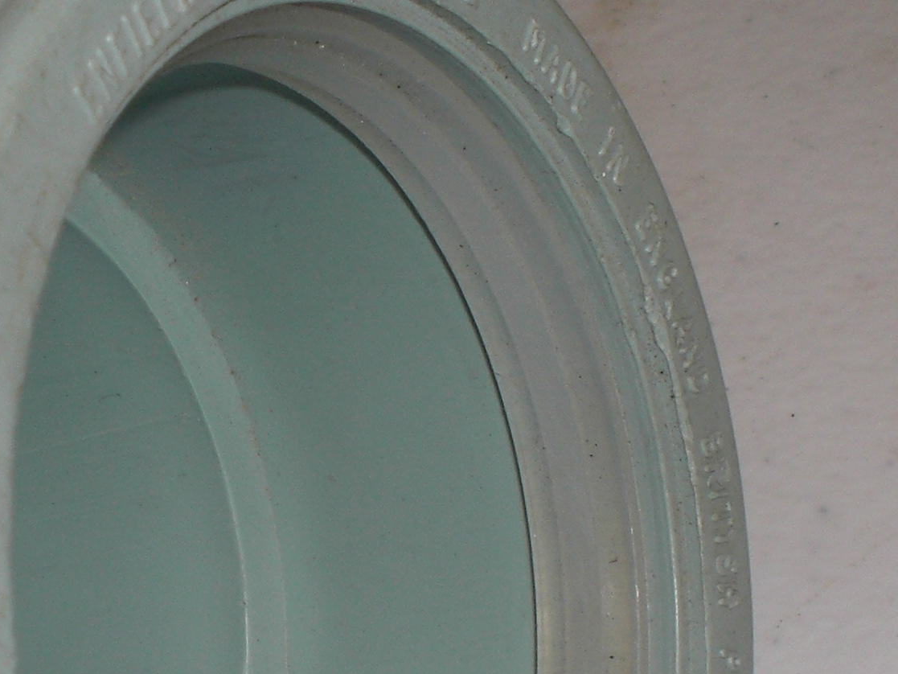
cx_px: 306
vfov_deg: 13.2
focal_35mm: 111
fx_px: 2880
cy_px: 663
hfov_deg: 17.7
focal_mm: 6.3
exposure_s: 1/60
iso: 64
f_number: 5.6
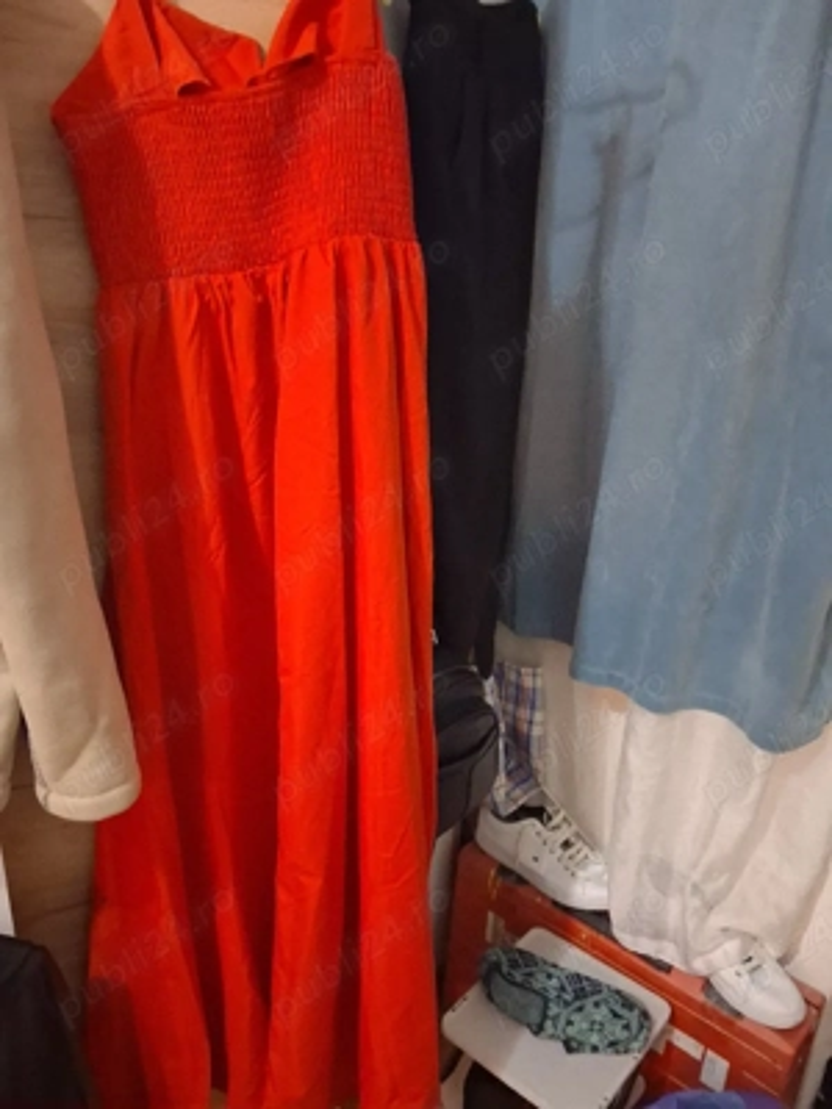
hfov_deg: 51.4
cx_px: 416
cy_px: 554
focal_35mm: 27
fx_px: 865
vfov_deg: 65.3
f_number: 1.8
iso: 1250
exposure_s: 1/13
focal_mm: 4
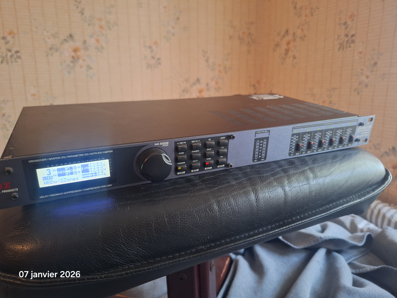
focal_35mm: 23
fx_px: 264
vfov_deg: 58.9
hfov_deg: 73.9
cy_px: 149
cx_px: 198
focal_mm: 5.54
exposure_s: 1/20
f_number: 1.8
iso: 400
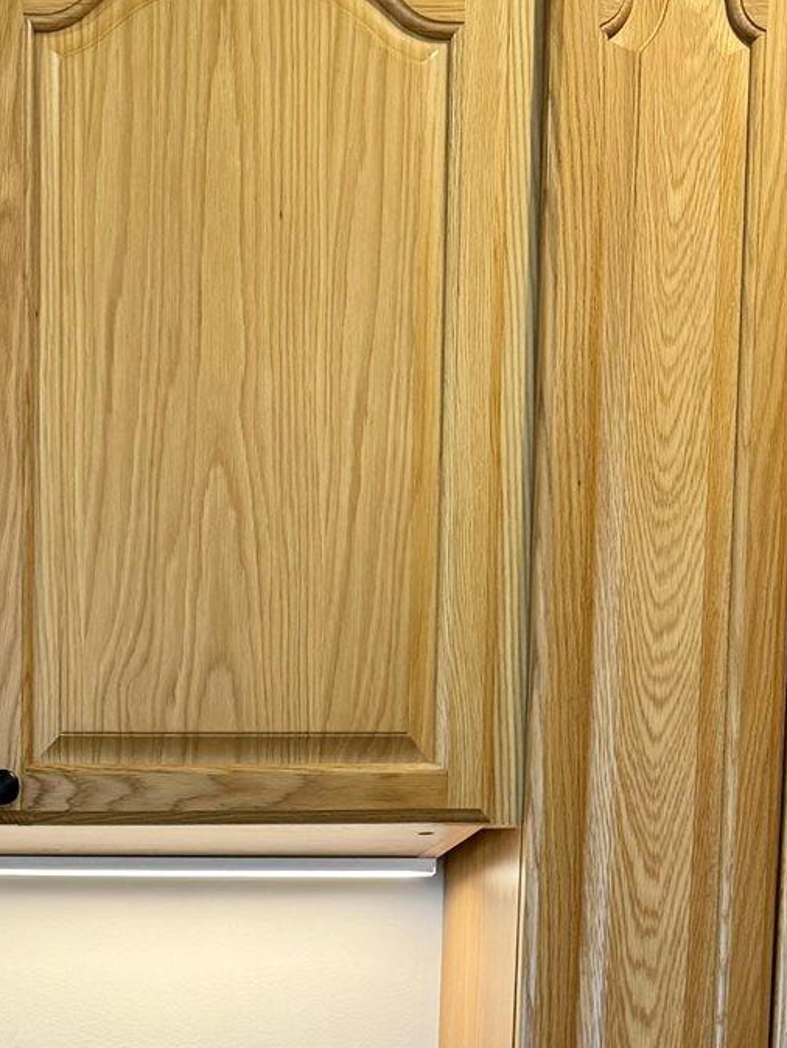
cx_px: -36
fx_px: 2484
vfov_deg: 20.6
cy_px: 1538
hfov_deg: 17.5
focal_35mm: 82
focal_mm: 6.76
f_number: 1.78
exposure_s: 1/120
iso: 100
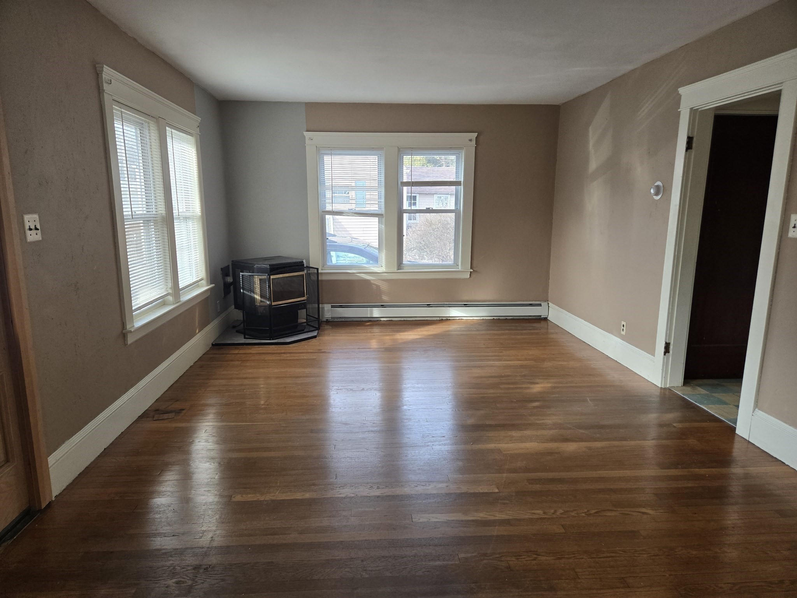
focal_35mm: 23
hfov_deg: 73.9
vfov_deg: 58.9
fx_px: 530
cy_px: 299
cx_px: 398
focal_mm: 5.4
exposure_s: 1/180
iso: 125
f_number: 1.8
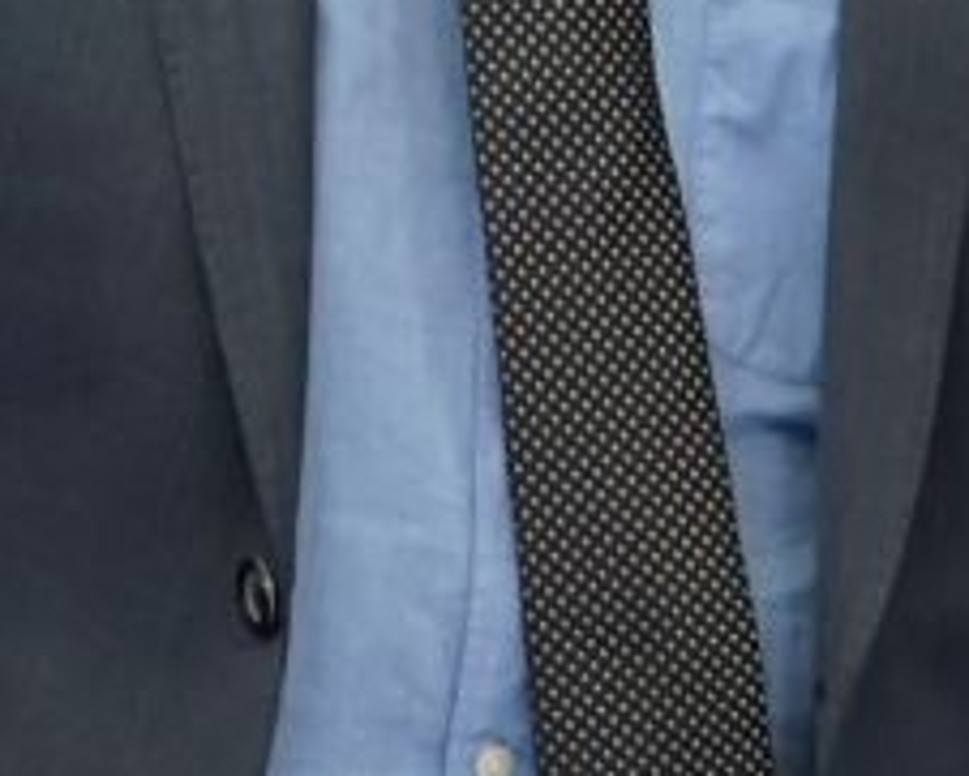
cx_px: 759
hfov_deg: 1.5
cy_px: 210
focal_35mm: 1317
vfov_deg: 1.2
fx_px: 37786
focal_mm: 176
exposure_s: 1/1000
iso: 2000
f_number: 2.8
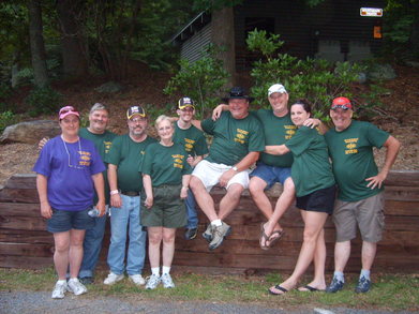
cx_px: 210
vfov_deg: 40.7
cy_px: 157
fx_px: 424
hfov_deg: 52.6
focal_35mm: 35
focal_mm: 5.8
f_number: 2.8
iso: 253
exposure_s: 1/45
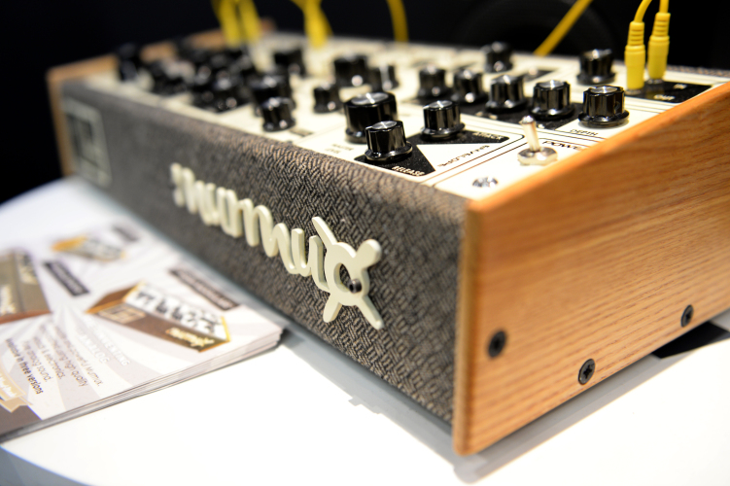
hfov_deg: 55.8
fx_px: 689
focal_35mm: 34
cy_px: 243
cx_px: 365
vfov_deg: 38.8
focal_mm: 34
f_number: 2.8
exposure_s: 1/80
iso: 800
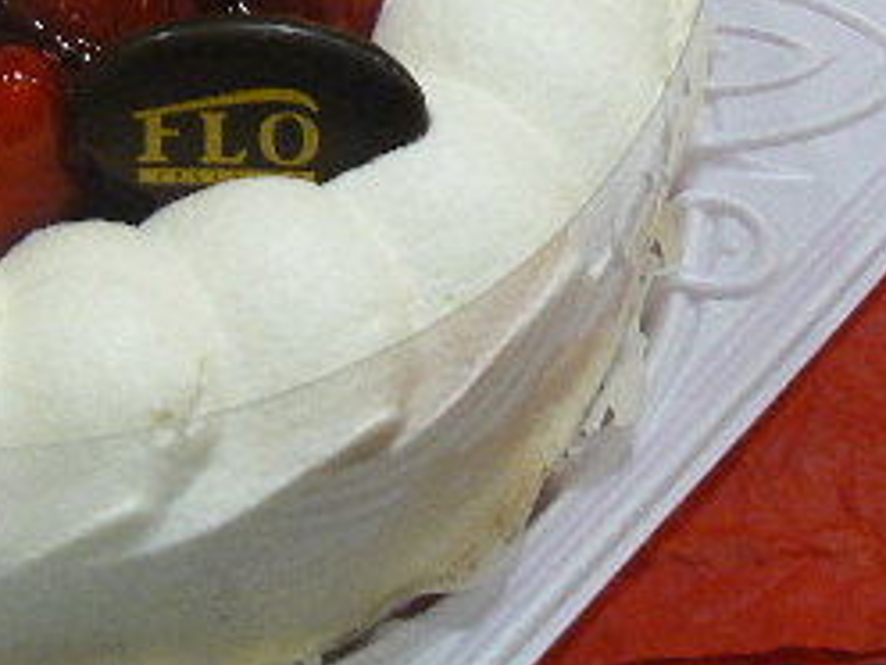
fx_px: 2380
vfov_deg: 15.6
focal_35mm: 93
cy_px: 18
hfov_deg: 20.5
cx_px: 36
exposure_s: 1/15
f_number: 2.8
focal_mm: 6
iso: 200
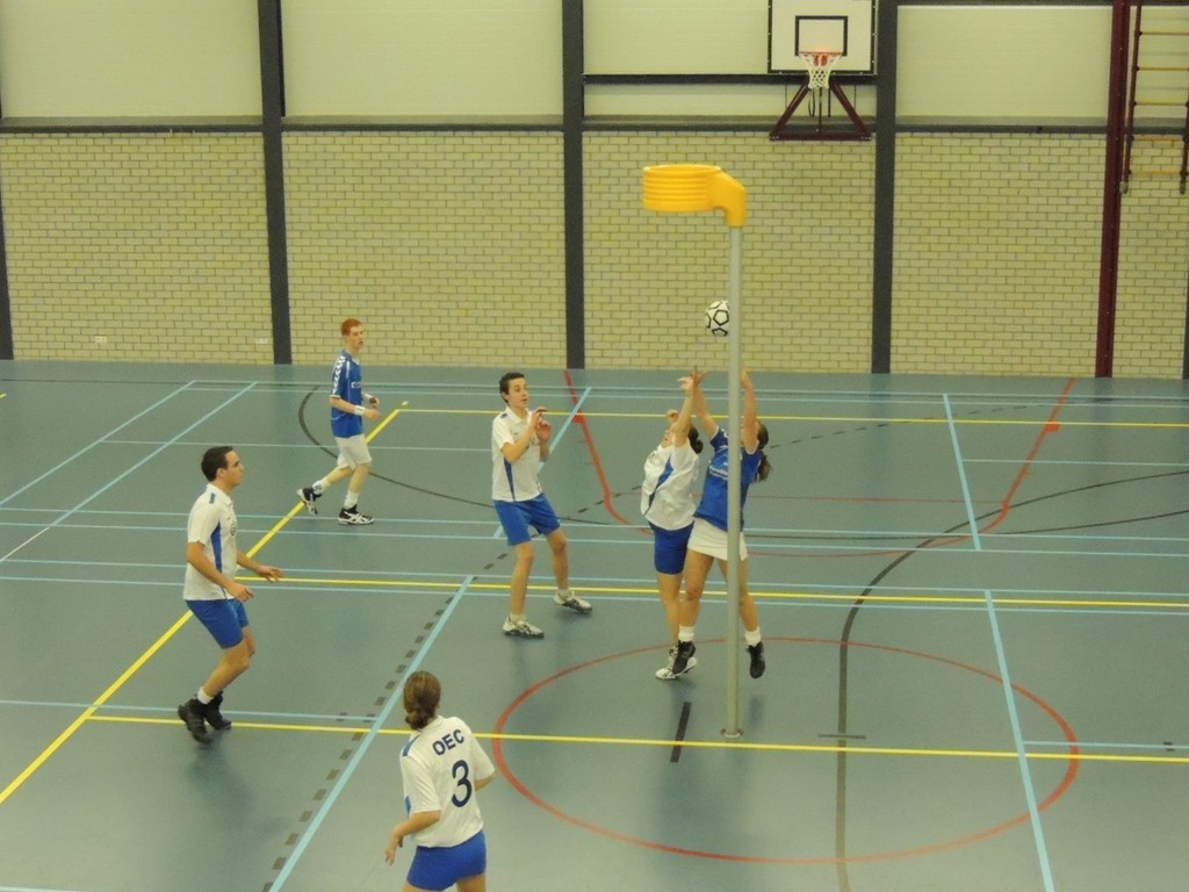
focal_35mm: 55
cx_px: 594
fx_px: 1889
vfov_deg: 26.6
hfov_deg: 34.9
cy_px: 446
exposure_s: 1/320
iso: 3200
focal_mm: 9.8
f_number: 3.7
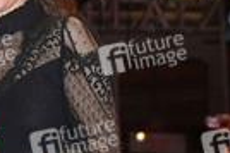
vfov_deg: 7.0
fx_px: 1244
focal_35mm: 195
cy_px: 12
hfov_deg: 10.3
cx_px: -75
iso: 1000
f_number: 4.5
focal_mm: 58
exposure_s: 1/250
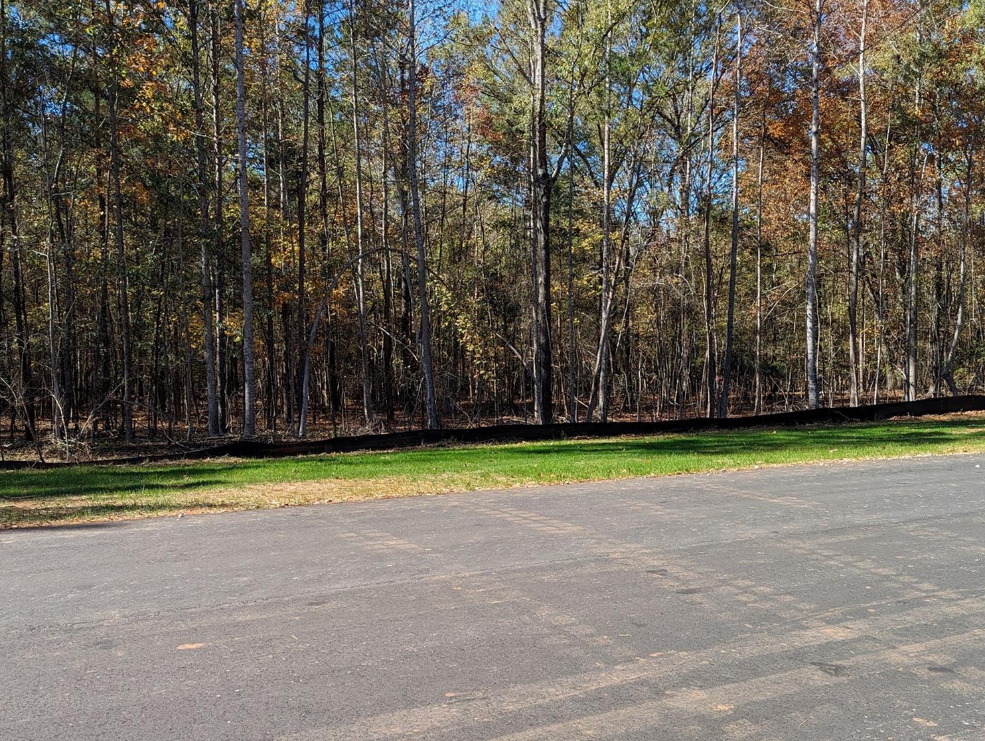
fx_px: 940
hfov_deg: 55.0
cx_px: 575
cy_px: 381
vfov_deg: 43.0
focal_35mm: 33
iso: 41
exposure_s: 1/678
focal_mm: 6.81
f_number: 1.85
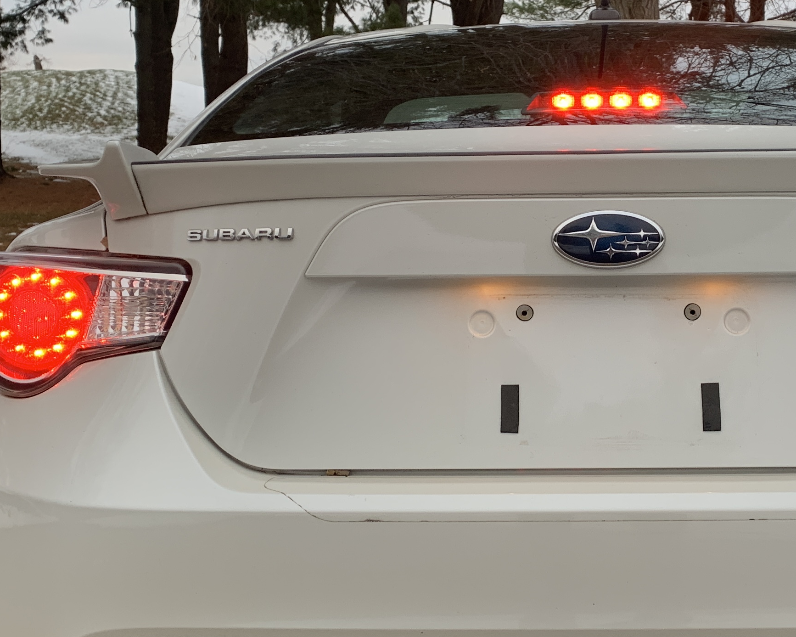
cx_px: 604
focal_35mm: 59
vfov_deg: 25.8
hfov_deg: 31.4
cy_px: 272
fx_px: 1390
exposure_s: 1/121
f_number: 1.8
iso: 40
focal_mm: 4.25
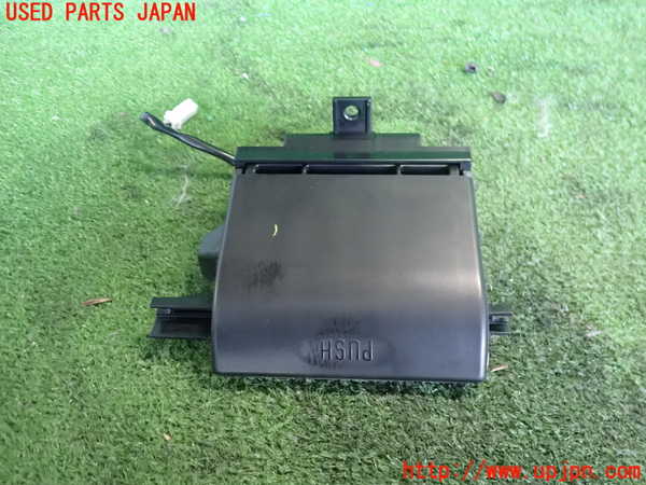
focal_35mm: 30
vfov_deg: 46.8
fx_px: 560
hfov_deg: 60.0
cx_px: 323
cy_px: 242
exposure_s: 1/80
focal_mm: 5.4
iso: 1600
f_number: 2.3
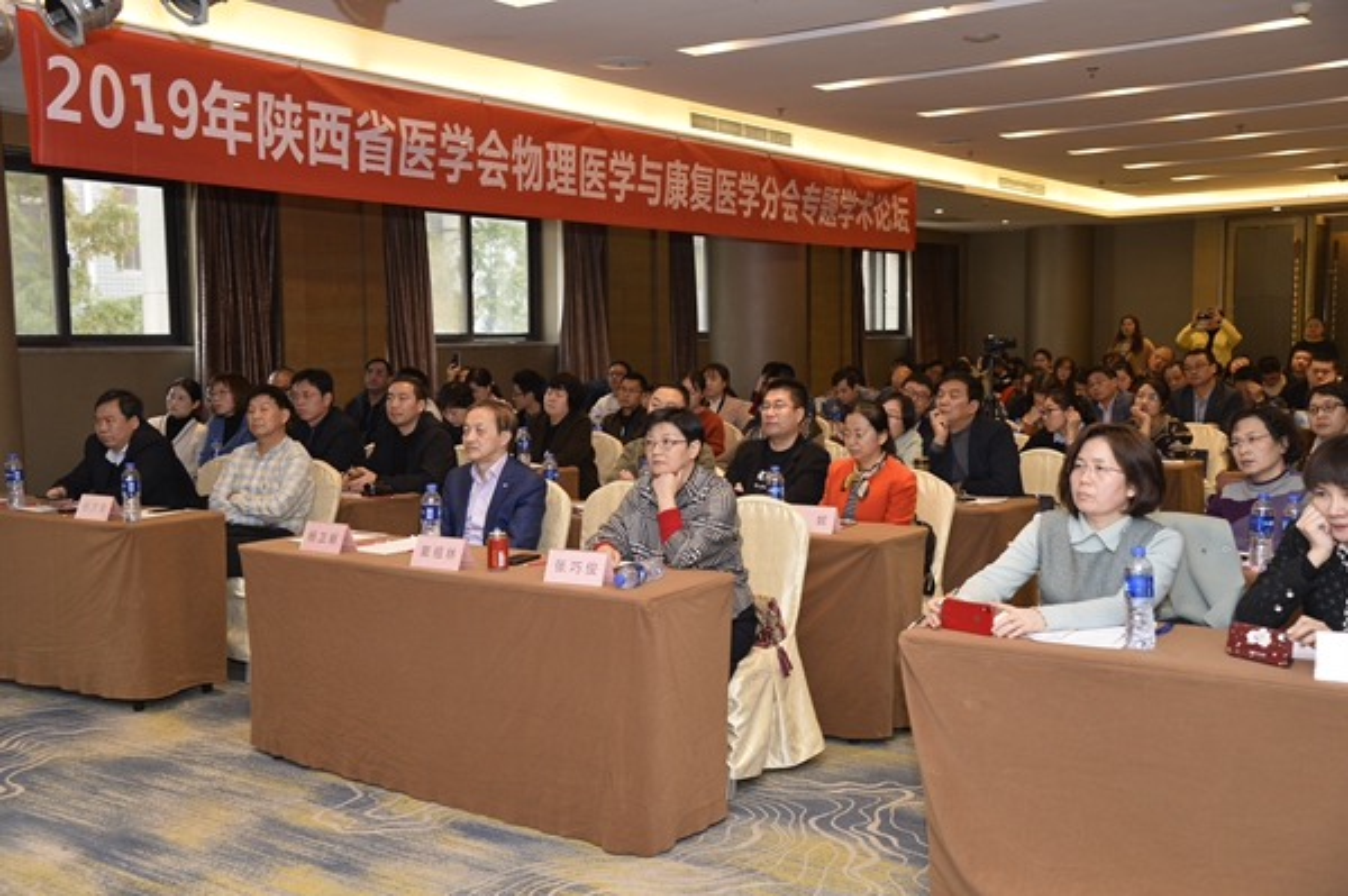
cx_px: 674
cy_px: 448
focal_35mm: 38
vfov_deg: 35.0
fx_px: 1422
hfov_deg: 50.7
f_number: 4.5
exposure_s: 1/60
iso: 1000
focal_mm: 38
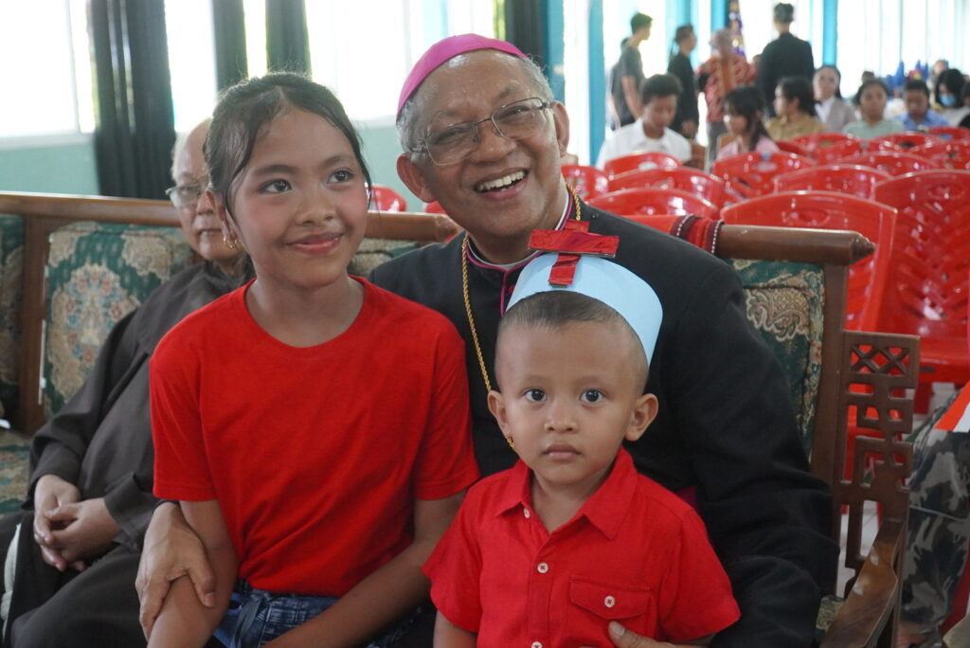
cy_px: 324
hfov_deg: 49.5
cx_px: 485
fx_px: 1051
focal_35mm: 39
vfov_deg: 34.3
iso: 4000
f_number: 4
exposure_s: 1/160
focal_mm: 26
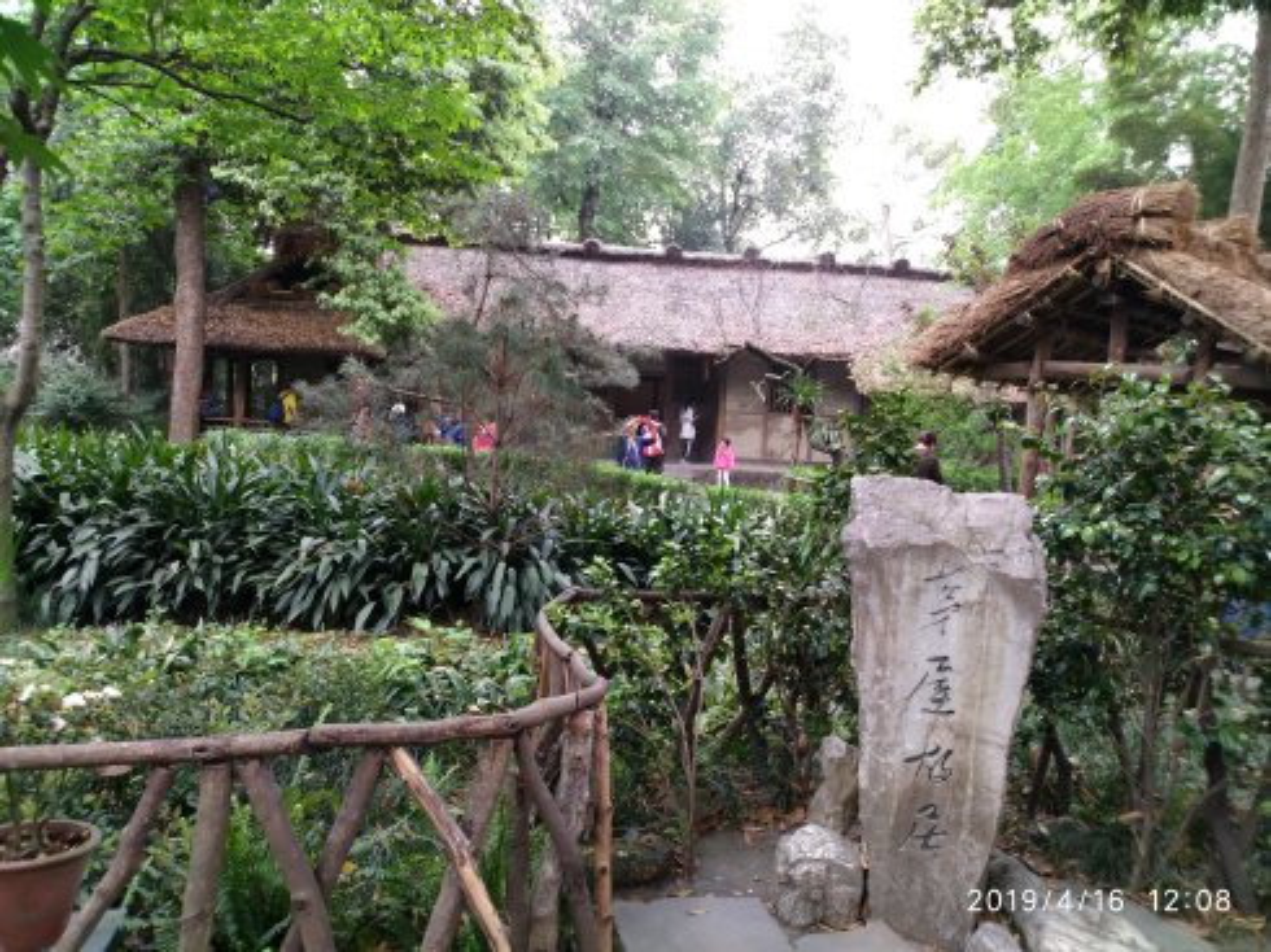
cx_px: 636
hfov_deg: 65.3
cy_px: 476
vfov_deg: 51.3
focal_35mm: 27
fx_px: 991
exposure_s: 1/50
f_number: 2.2
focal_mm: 4.73
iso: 125
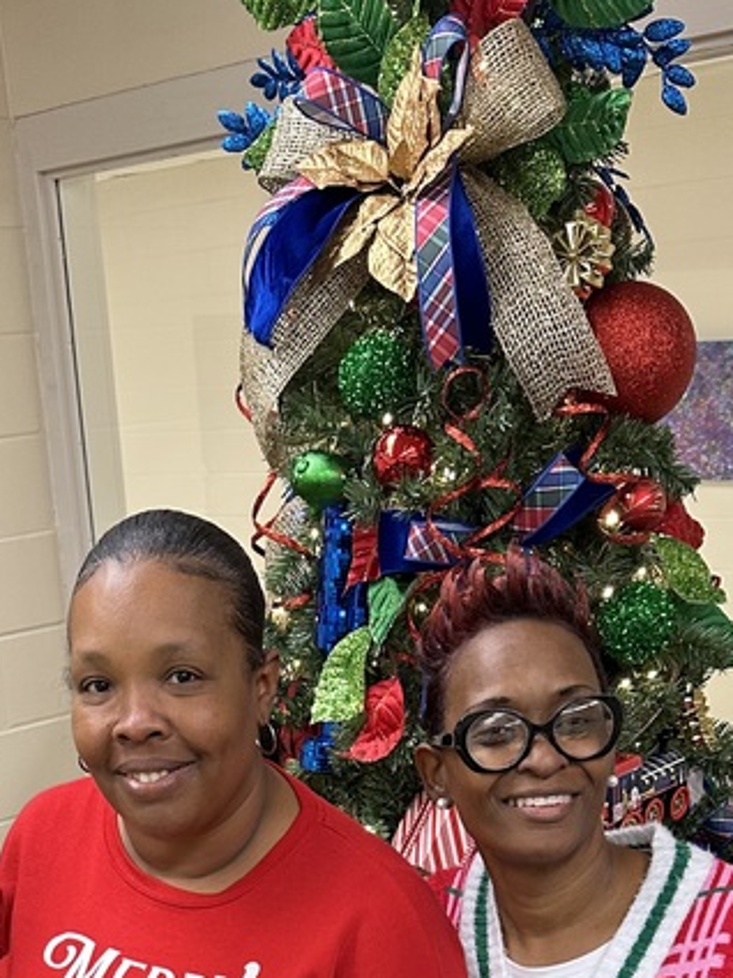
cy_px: 1151
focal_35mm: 58
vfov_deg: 29.1
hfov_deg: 25.1
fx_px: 1638
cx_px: 242
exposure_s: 1/60
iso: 200
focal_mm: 6.86
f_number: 1.78
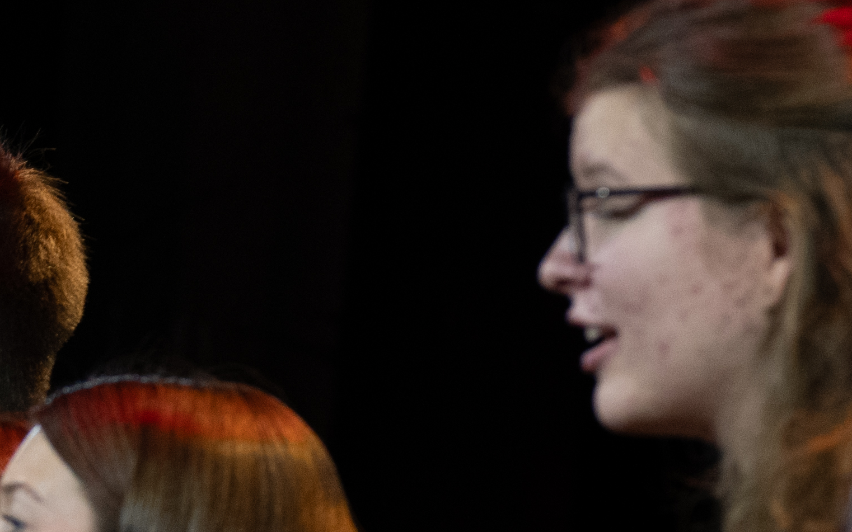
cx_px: -1368
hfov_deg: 4.4
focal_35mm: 470
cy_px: 1171
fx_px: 10912
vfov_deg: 2.8
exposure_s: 1/160
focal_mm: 85
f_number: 3.5
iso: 800
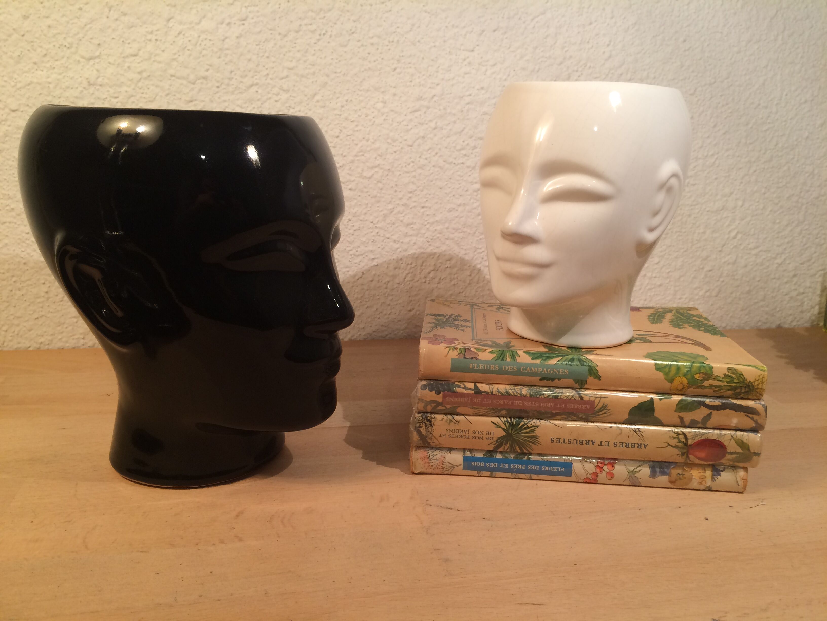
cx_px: 414
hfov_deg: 61.7
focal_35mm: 29
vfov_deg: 48.2
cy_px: 310
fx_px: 693
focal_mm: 4.15
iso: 32
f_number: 2.2
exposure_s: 1/33
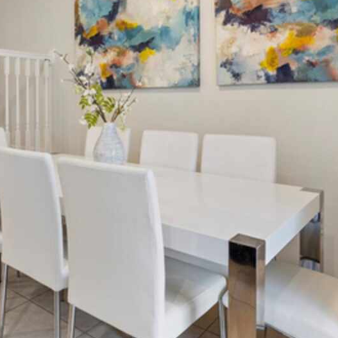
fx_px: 365
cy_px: 101
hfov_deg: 47.5
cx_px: 76
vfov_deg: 48.5
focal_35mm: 33
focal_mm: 16
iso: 500
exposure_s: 1/10
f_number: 8
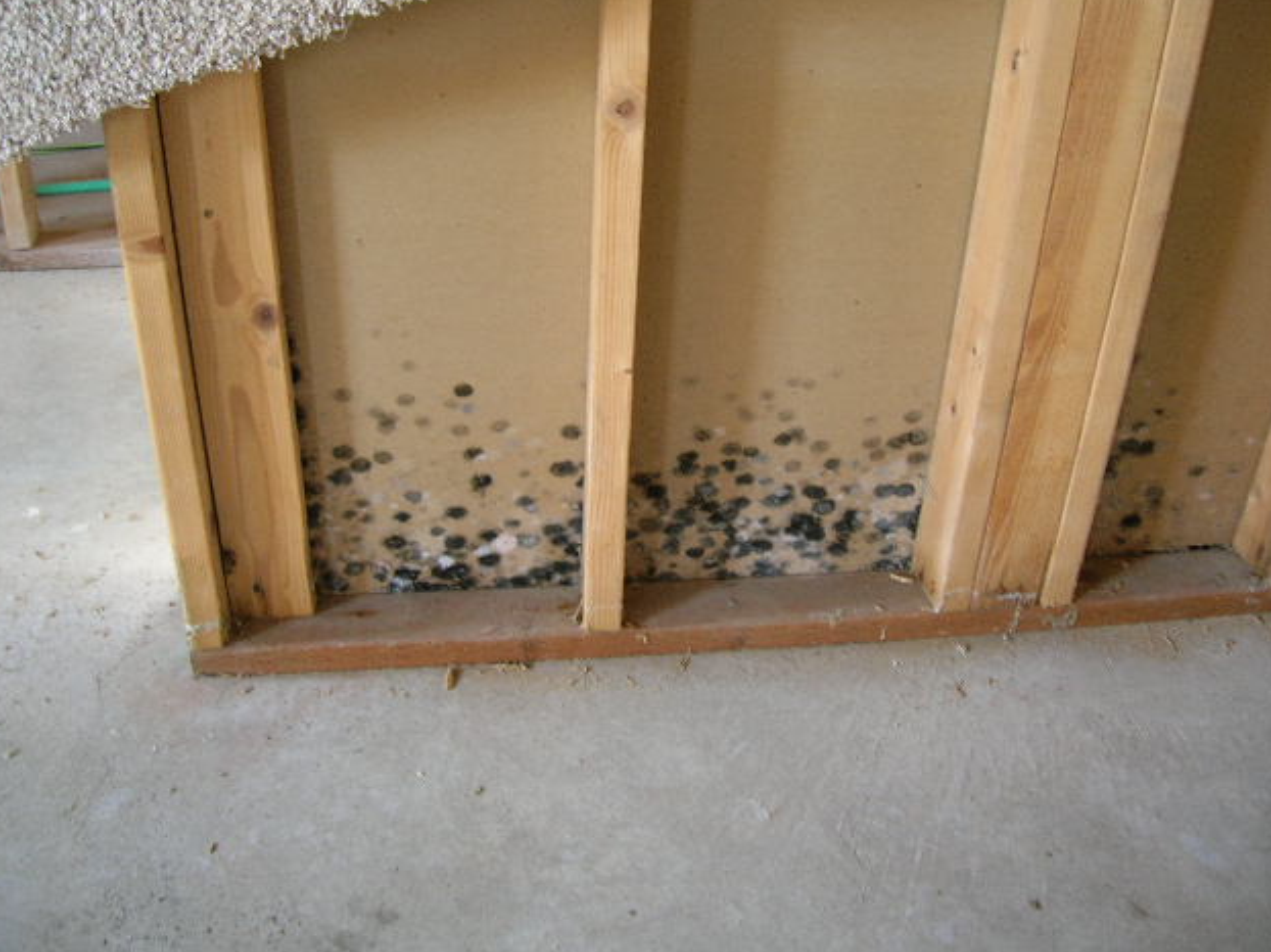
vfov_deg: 40.7
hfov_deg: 52.6
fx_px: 1285
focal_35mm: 35
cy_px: 478
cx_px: 627
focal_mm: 5.7
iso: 70
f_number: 2.9
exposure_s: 1/3.8
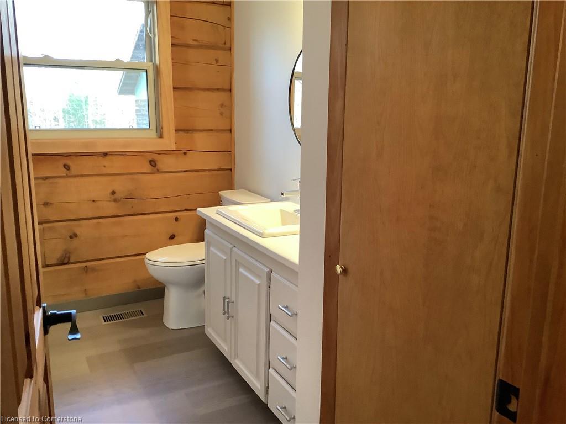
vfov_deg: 45.4
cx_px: 283
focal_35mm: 31
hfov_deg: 58.4
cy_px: 212
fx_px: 507
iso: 250
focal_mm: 3.3
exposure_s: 1/60
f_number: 2.4
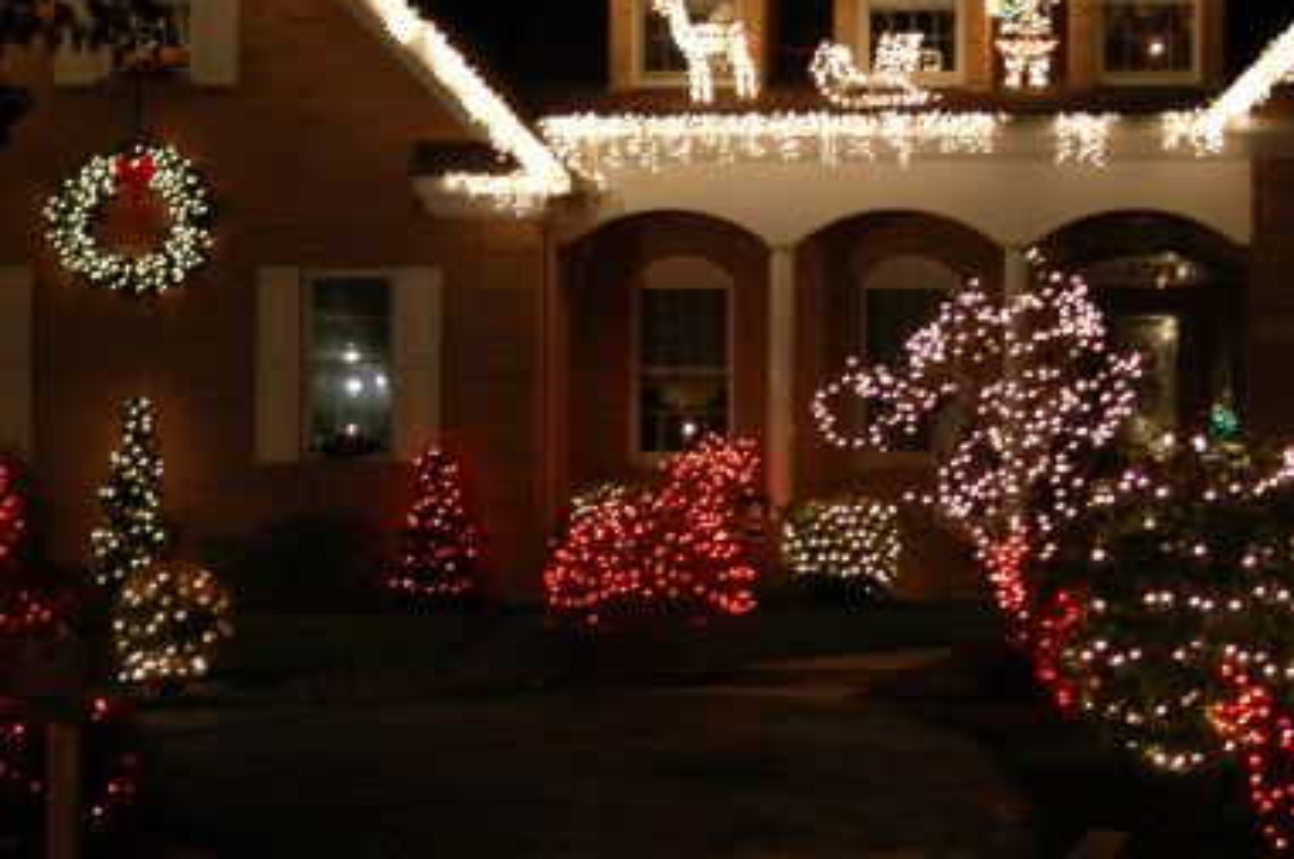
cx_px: 781
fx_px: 6139
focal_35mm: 171
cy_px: 336
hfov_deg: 12.0
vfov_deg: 8.0
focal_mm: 70
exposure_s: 1/2
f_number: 4
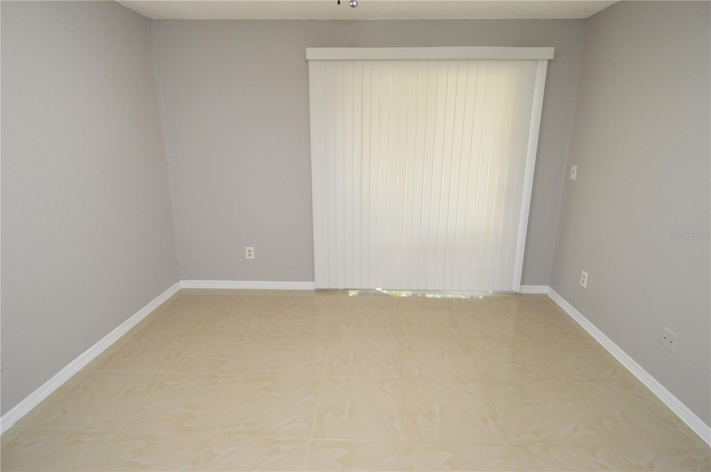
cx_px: 356
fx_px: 355
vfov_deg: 67.3
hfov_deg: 90.1
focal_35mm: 18
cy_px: 236
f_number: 4
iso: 900
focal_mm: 12
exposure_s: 1/60
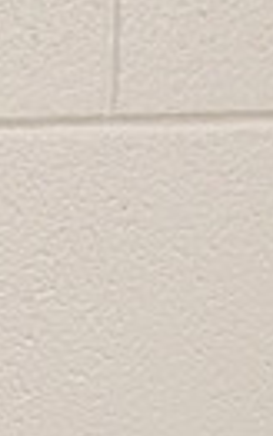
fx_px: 2366
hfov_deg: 5.6
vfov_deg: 9.0
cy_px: 1188
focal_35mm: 199
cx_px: -859
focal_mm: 6.7
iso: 250
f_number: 1.8
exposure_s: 1/120
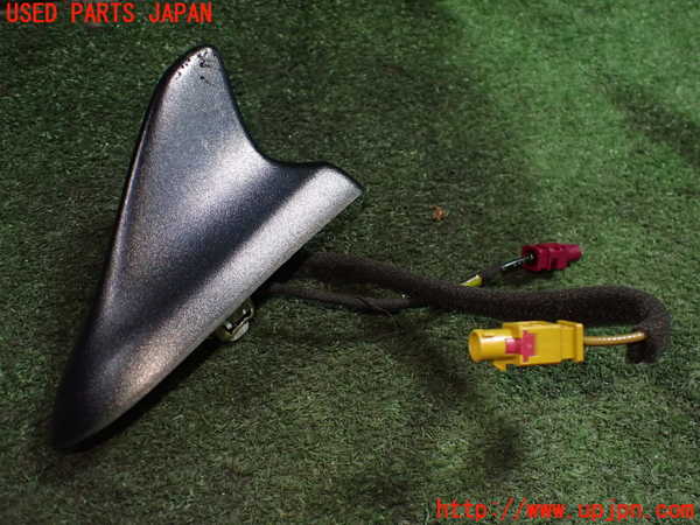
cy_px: 262
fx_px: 607
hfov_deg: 60.0
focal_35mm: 30
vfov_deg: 46.8
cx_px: 350
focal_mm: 5.4
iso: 640
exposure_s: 1/125
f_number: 2.3
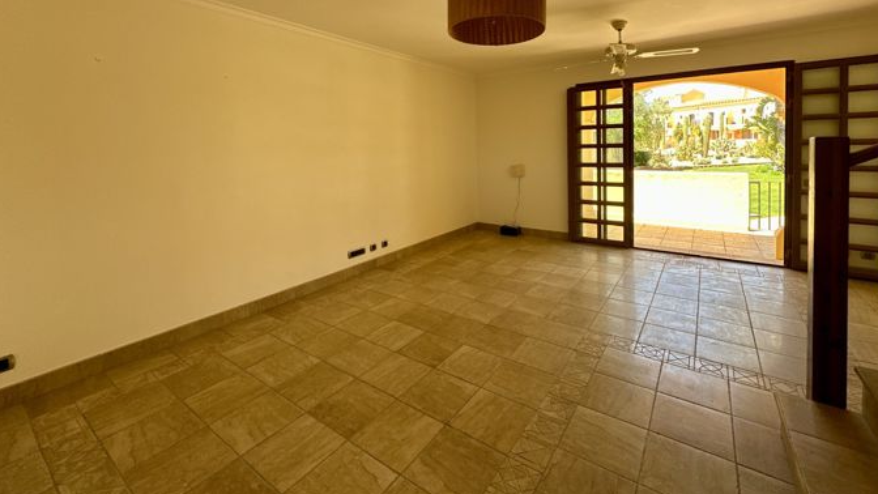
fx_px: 372
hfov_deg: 99.3
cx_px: 453
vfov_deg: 65.0
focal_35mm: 16
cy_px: 157
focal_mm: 2.22
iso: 50
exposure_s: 1/121
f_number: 2.2
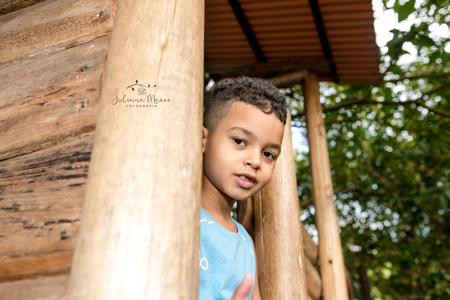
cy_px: 150
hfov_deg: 54.4
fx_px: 438
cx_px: 225
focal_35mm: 35
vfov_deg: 37.9
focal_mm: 35
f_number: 4
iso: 250
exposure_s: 1/200
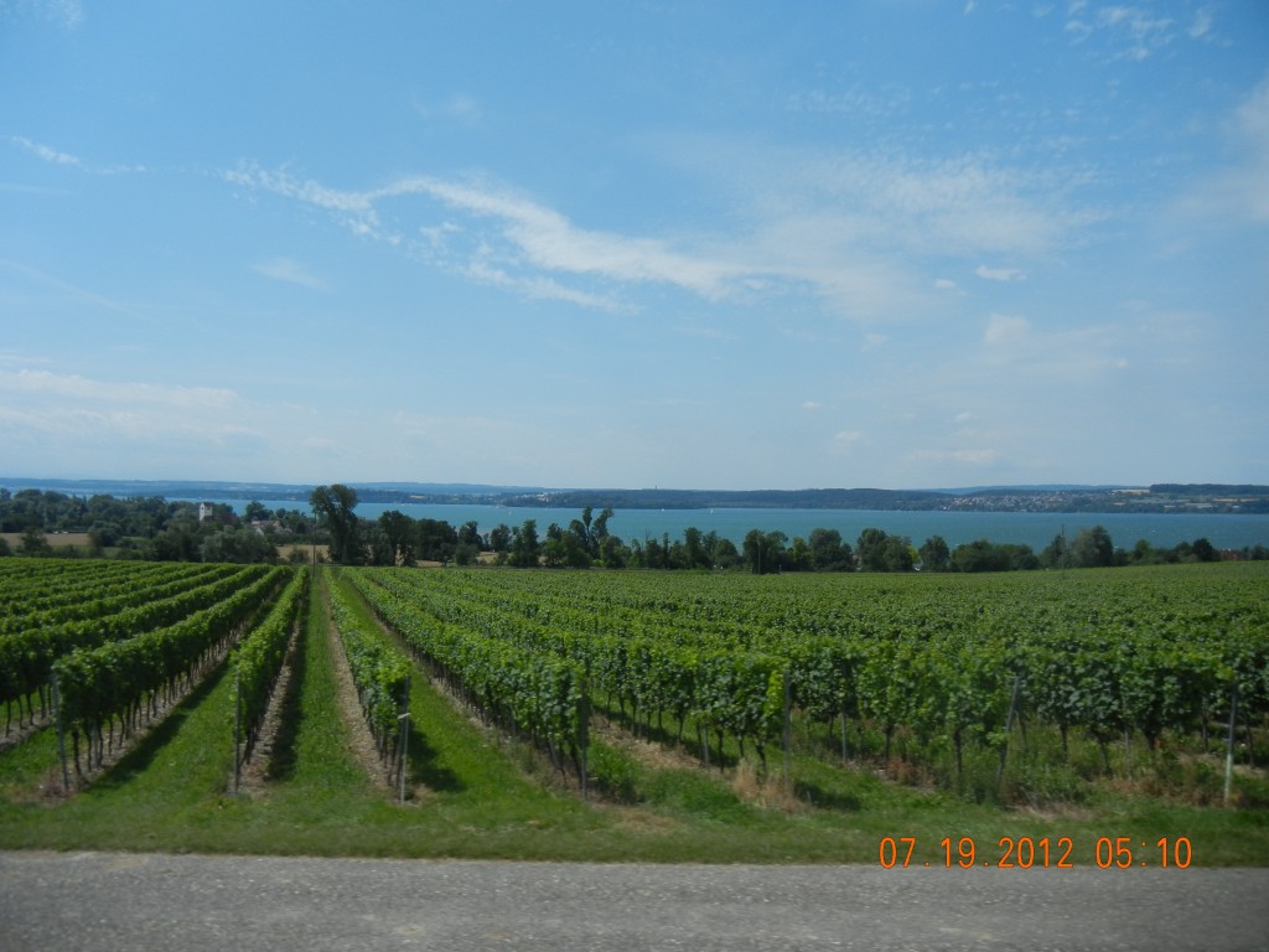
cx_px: 634
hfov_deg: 60.0
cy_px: 476
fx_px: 1100
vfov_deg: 46.8
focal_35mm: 30
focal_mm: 5.4
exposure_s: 1/690
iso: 160
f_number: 7
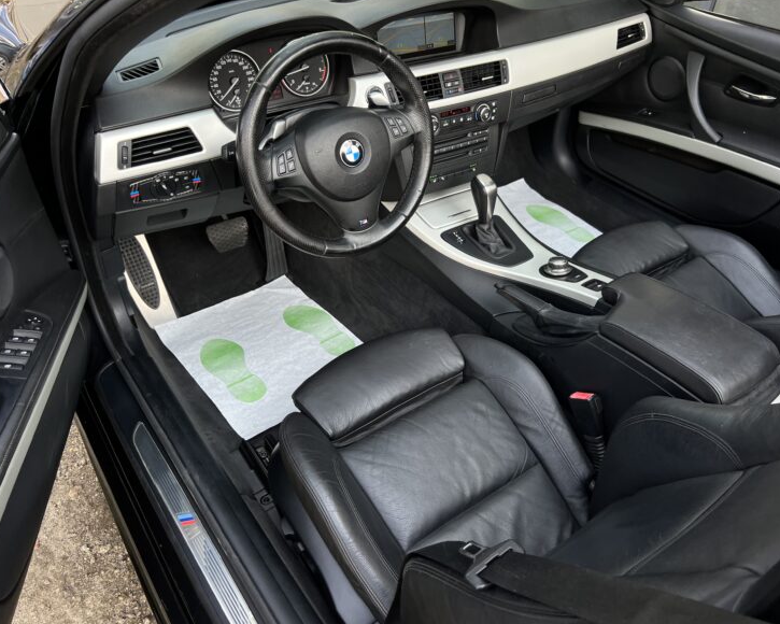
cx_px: 423
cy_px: 310
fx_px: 646
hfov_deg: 62.1
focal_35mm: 28
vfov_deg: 51.5
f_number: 1.5
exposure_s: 1/488
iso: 50
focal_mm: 5.7
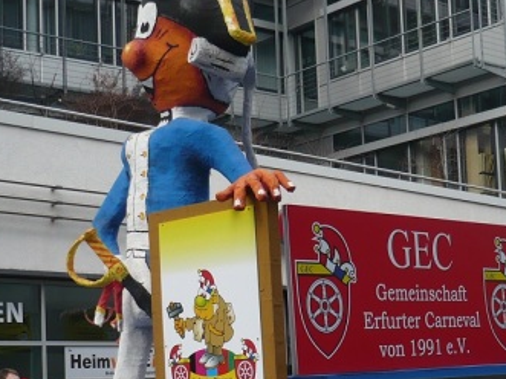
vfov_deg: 17.7
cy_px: 282
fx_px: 1213
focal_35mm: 83
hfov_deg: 23.5
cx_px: 287
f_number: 3
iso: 100
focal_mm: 6.6
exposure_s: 1/250
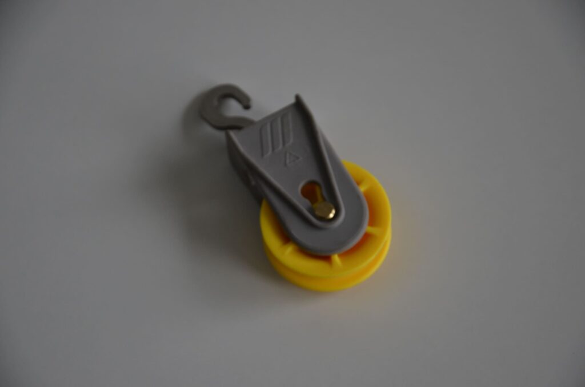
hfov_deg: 14.9
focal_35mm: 138
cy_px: 194
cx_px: 292
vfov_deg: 9.9
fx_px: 2238
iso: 400
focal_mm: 92
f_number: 5.6
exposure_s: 1/320
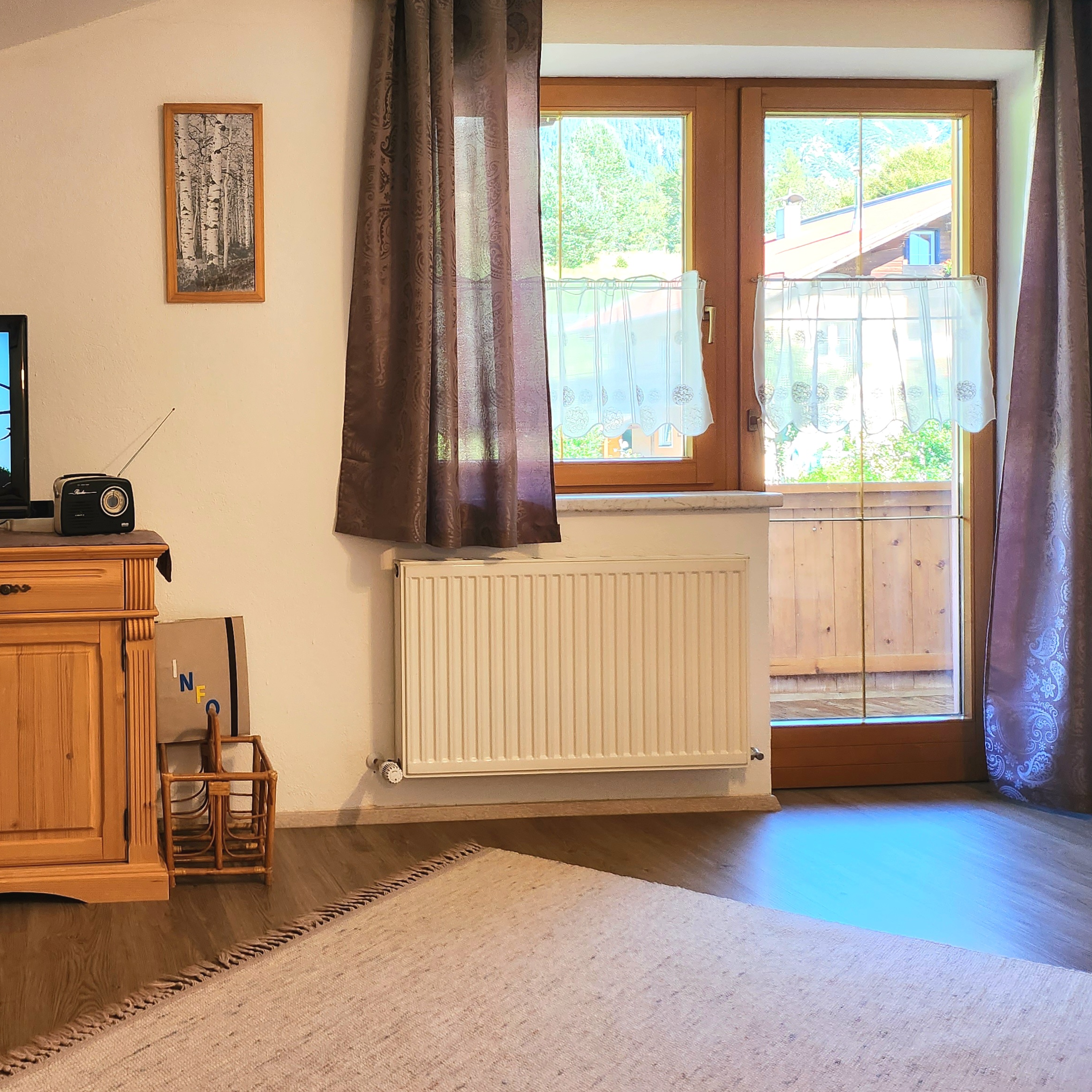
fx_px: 1285
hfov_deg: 43.2
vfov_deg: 45.8
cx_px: 173
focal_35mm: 36
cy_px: 447
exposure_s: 1/100
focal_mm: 5
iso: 200
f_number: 1.8
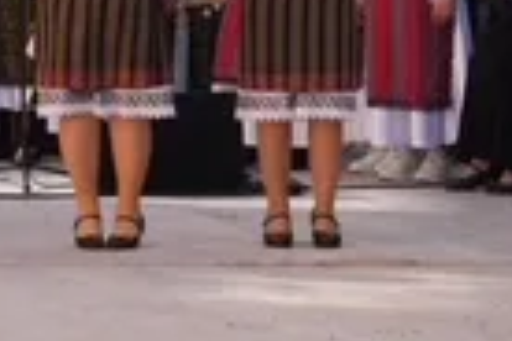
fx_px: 3171
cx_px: -341
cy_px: -330
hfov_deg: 8.9
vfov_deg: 6.0
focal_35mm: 223
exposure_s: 1/250
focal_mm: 48
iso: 125
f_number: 5
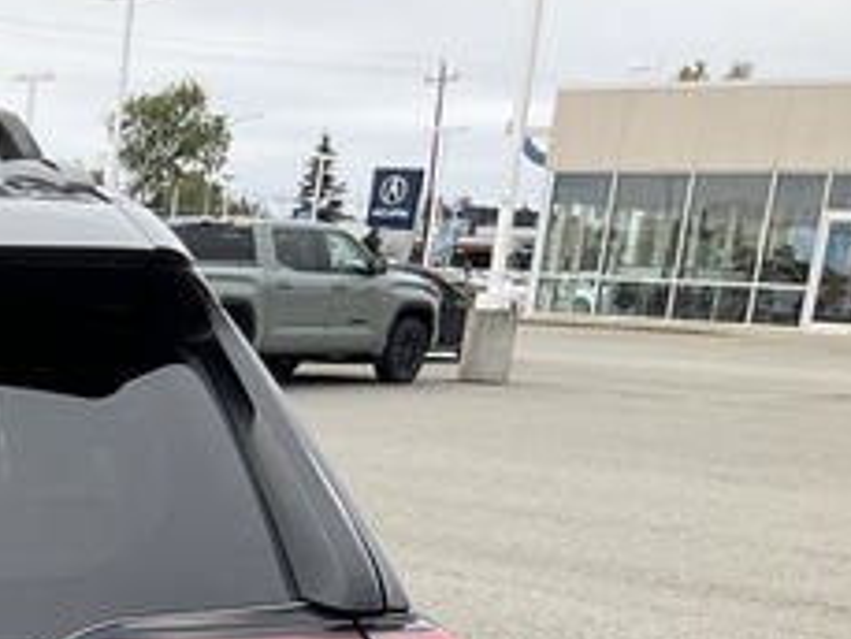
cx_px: -301
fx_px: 1992
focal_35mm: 81
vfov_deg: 17.1
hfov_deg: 21.4
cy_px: 840
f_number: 1.8
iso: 25
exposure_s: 1/358
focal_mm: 3
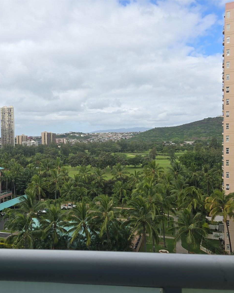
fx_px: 260
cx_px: 84
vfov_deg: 58.8
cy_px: 146
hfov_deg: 48.0
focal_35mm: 30
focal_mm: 6.3
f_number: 1.7
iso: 12
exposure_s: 1/545
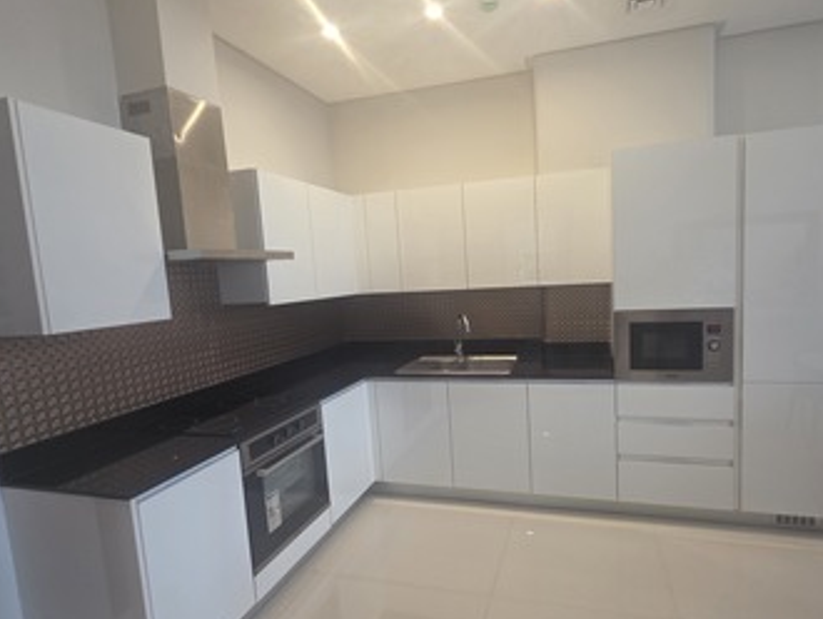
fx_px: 428
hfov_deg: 87.2
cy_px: 318
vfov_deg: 71.7
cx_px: 465
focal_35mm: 18
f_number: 1.9
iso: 100
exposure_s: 1/90.1
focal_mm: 2.2
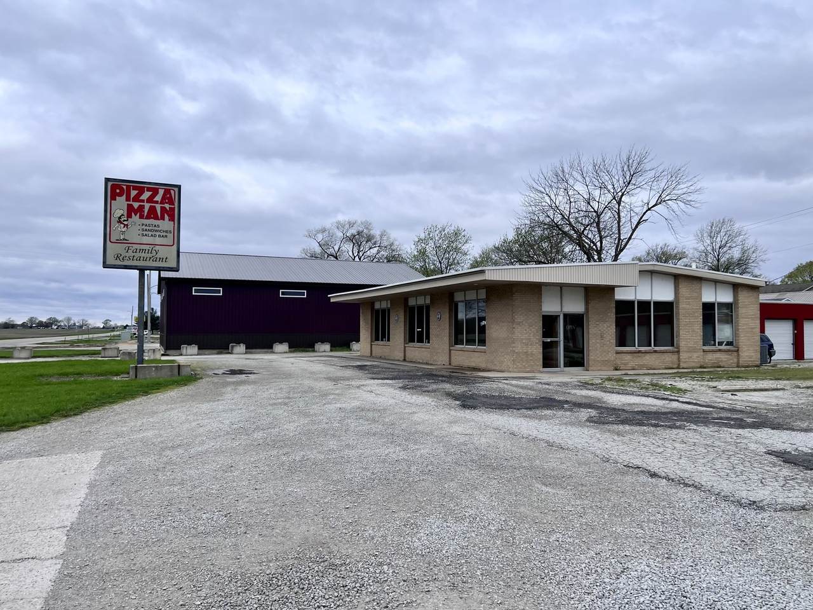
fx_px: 611
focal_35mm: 26
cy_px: 305
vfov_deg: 53.1
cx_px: 406
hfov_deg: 67.3
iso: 50
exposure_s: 1/1972
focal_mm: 5.7
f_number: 1.5
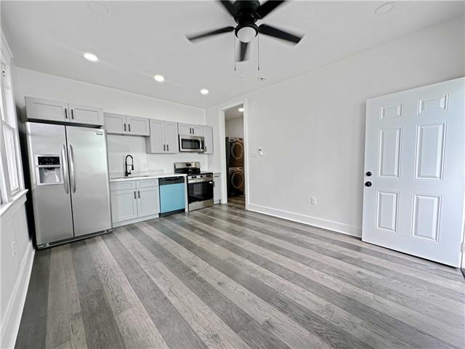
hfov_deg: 102.1
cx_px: 232
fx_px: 188
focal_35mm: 14
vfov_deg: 85.7
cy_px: 174
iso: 100
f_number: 2.2
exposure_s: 1/99
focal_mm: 2.22
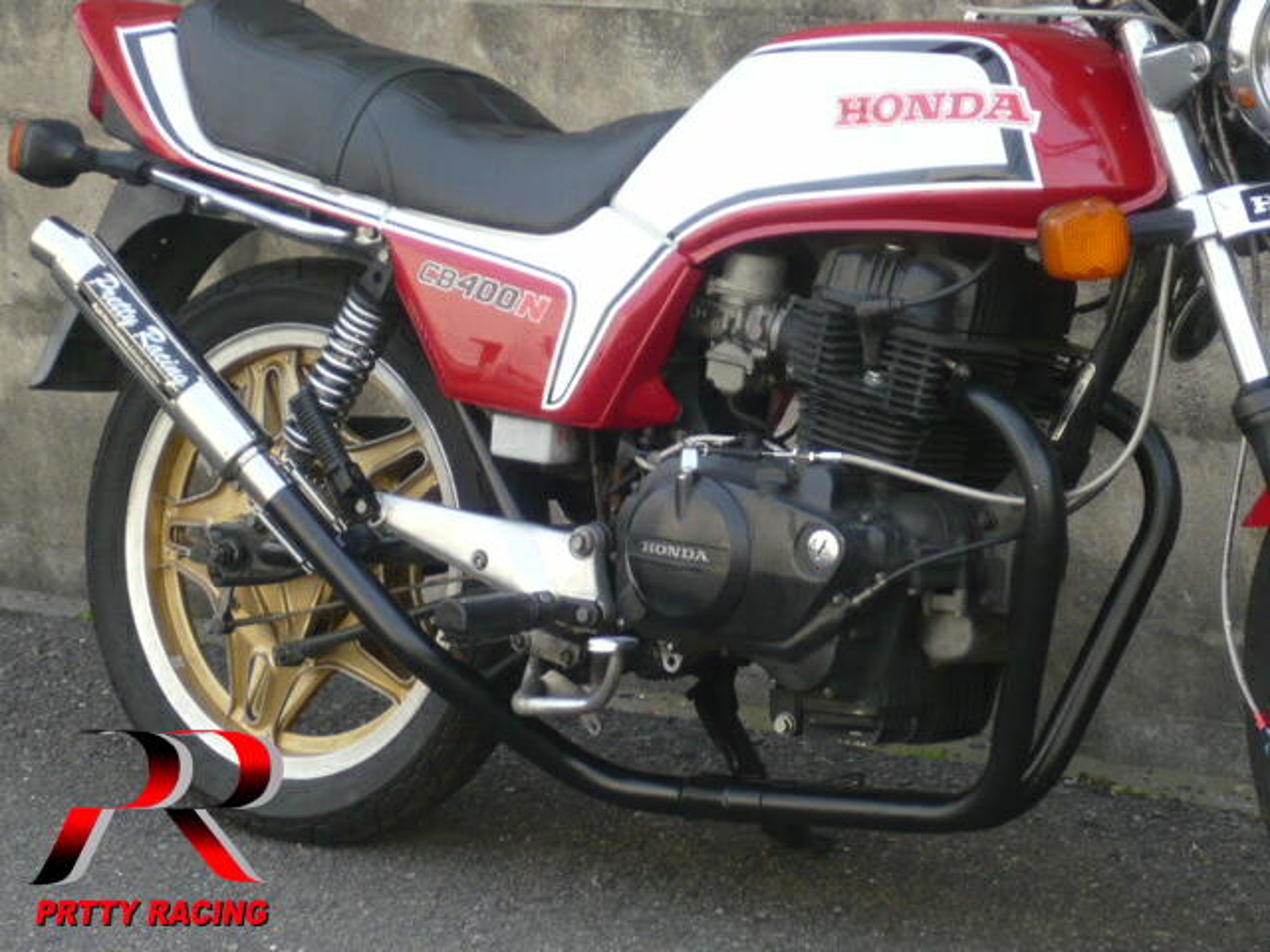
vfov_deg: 12.5
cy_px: 476
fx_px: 4366
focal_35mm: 119
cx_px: 635
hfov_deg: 16.6
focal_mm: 13
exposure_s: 1/80
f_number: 5
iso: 100
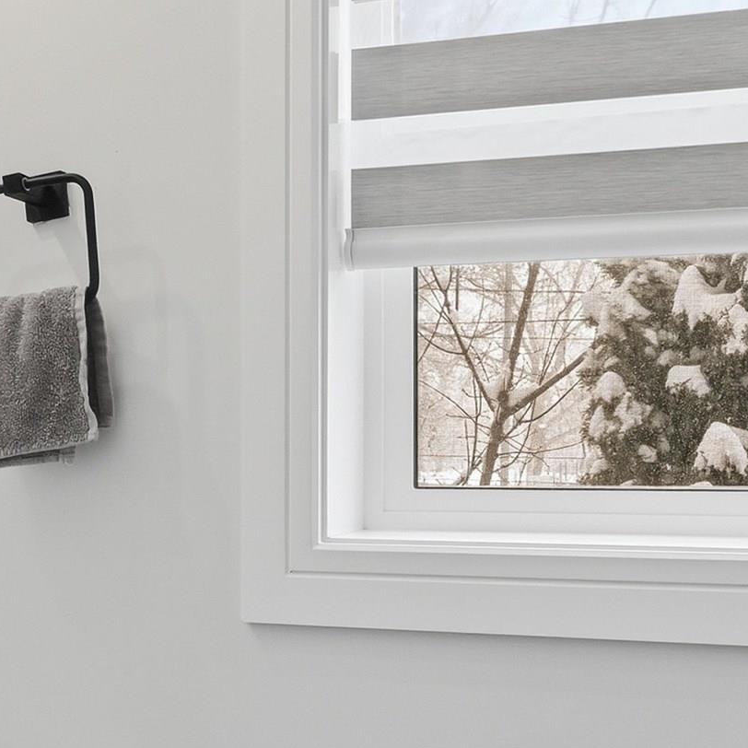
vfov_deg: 37.4
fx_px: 1100
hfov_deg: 37.6
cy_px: 454
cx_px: 372
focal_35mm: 45
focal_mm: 14
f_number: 8
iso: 100
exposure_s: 1/100
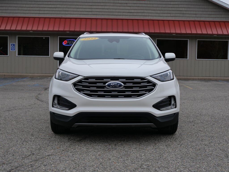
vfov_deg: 29.1
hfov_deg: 38.2
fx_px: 331
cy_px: 86
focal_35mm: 50
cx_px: 114
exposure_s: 1/160
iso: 200
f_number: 6.3
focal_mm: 25
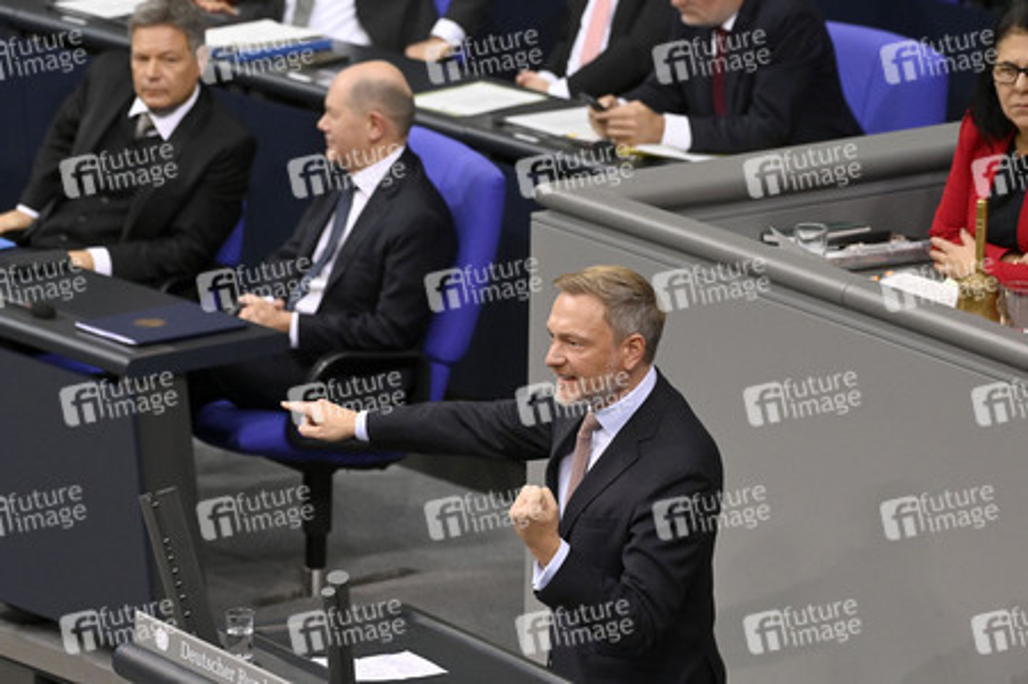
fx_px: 7419
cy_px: 342
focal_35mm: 260
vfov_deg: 5.3
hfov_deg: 7.9
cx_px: 514
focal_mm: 260
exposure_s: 1/320
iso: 10000
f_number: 6.3
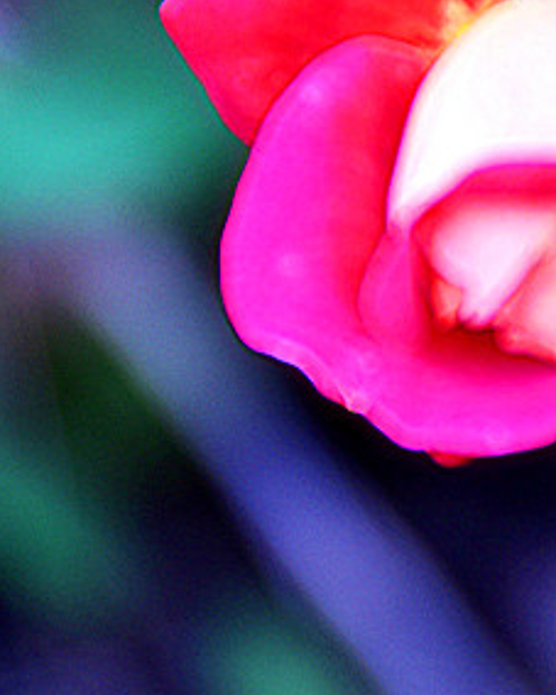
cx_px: 500
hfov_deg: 2.8
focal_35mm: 556
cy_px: 231
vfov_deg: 3.5
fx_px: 11443
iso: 100
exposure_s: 1/60
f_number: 5.6
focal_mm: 140
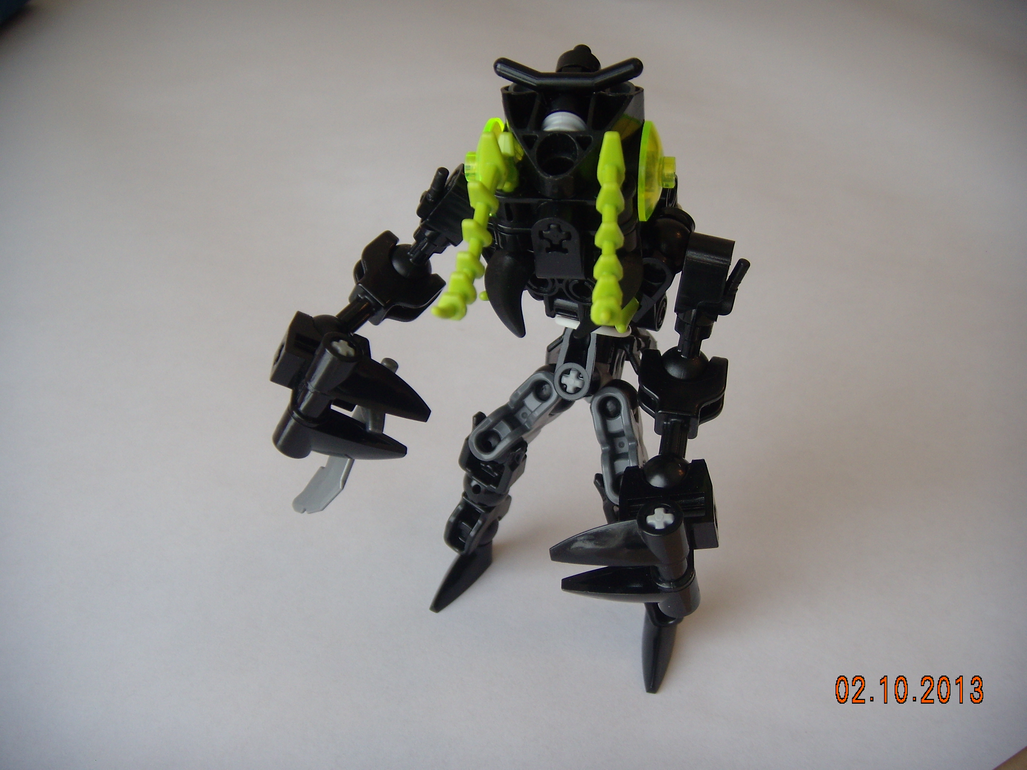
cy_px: 385
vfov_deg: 37.7
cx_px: 514
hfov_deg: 49.0
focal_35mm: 38
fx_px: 1127
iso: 64
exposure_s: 1/82.6
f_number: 3.5
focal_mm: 6.4
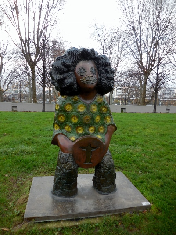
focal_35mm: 25
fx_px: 170
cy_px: 118
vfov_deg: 69.4
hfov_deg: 54.8
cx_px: 88
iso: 125
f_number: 3.3
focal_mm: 4.5
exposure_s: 1/200
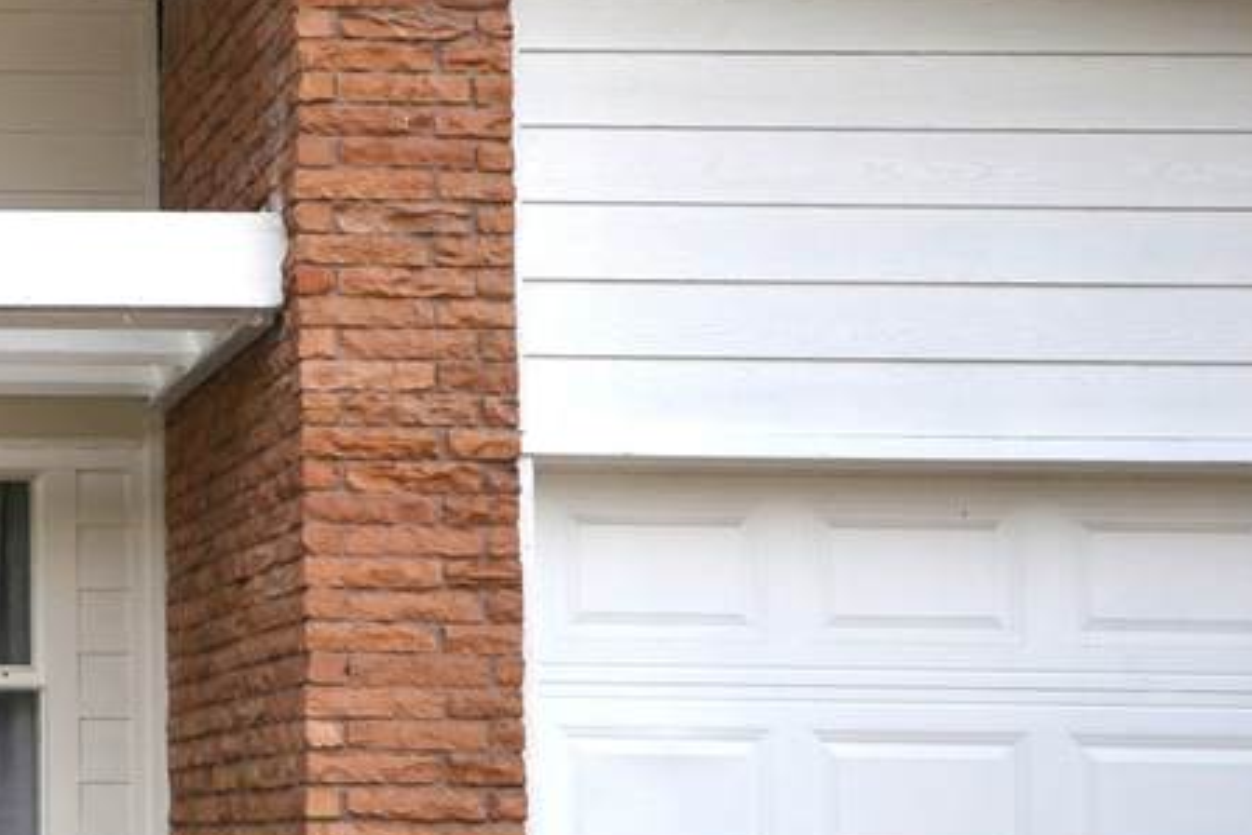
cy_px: 549
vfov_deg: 16.7
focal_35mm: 81
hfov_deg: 21.9
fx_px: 2833
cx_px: -461
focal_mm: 19
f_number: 6.3
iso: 100
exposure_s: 1/160
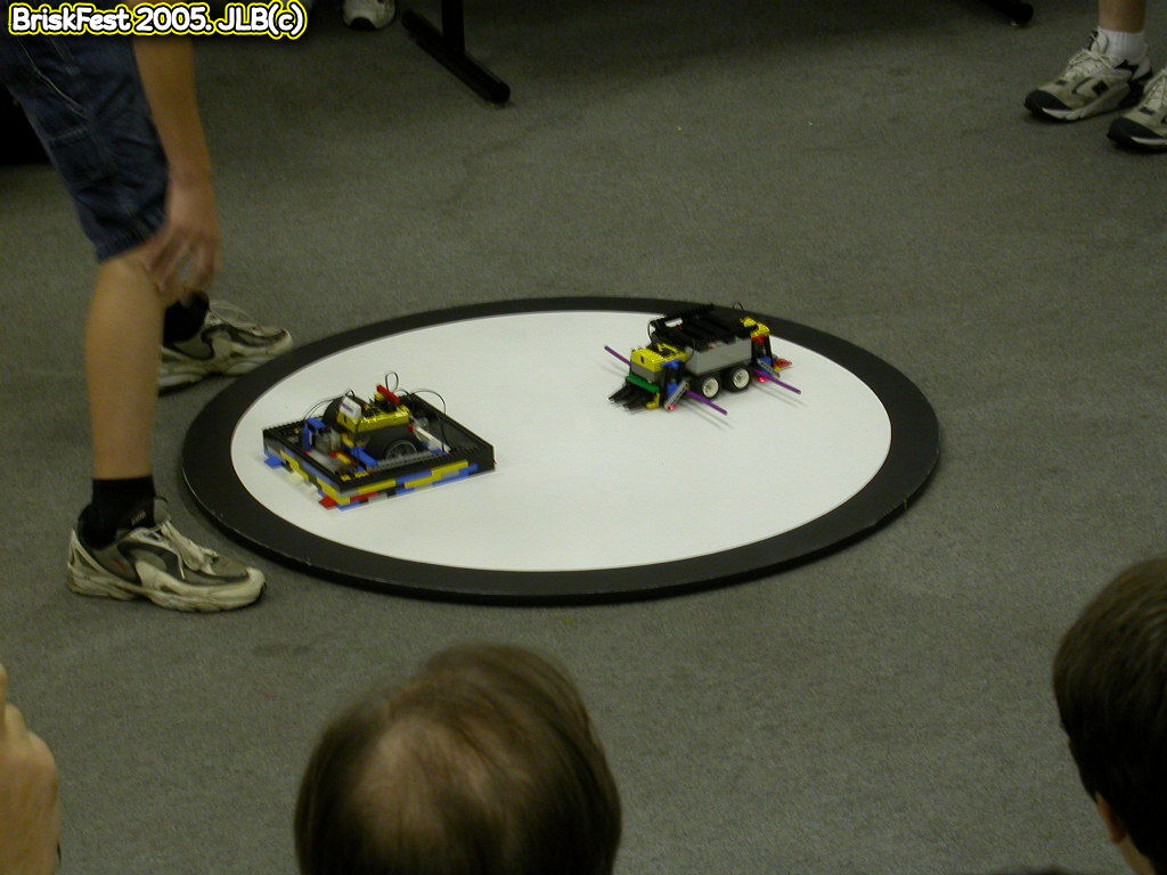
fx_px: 3742
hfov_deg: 17.7
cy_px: 438
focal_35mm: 111
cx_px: 584
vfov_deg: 13.3
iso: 100
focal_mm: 23.1
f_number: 4.2
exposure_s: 1/10.7
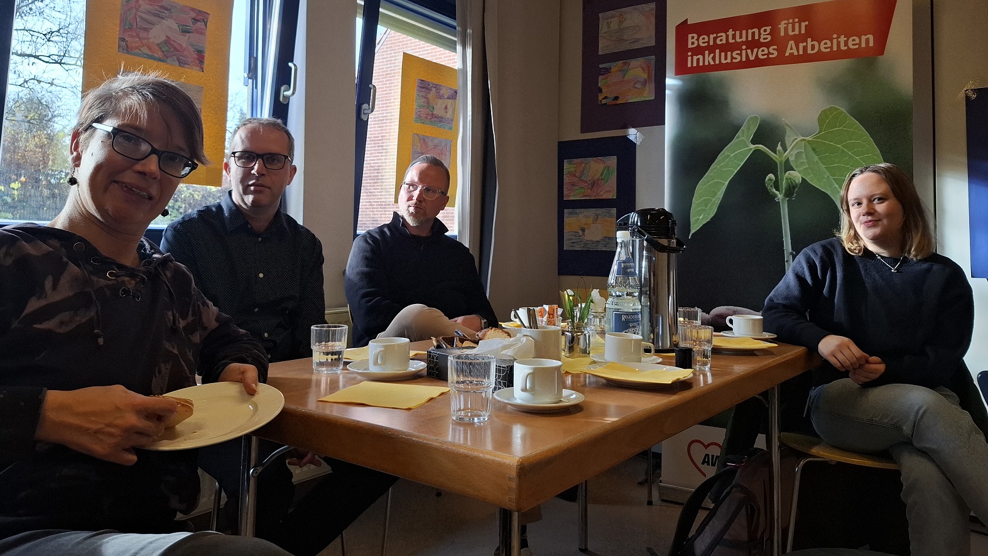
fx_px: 681
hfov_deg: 71.9
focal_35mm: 26
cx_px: 494
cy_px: 202
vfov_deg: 44.0
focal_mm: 5.54
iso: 64
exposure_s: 1/100
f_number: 1.8
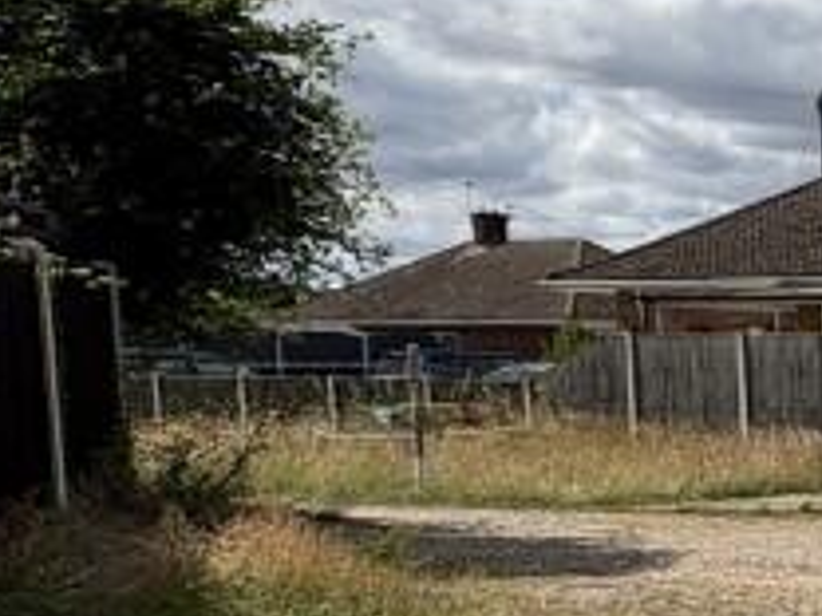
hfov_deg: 19.4
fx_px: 1638
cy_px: 525
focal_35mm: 69
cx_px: 1557
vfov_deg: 21.0
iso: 50
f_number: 2.2
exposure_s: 1/2985
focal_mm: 2.22
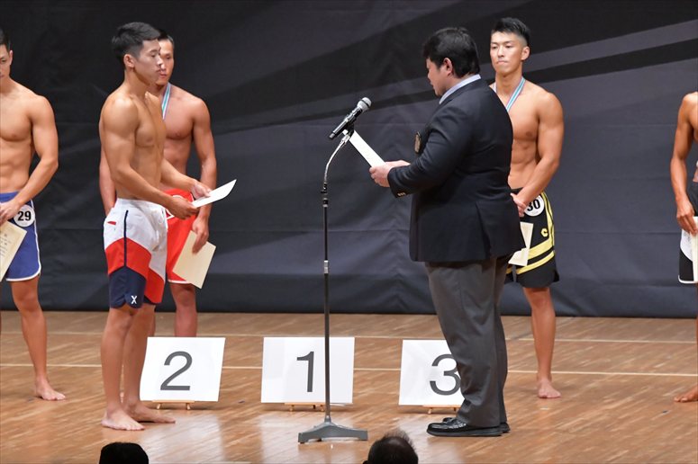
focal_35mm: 270
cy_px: 232
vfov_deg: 5.1
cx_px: 349
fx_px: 5233
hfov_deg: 7.6
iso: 8000
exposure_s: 1/400
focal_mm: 180
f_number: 5.6
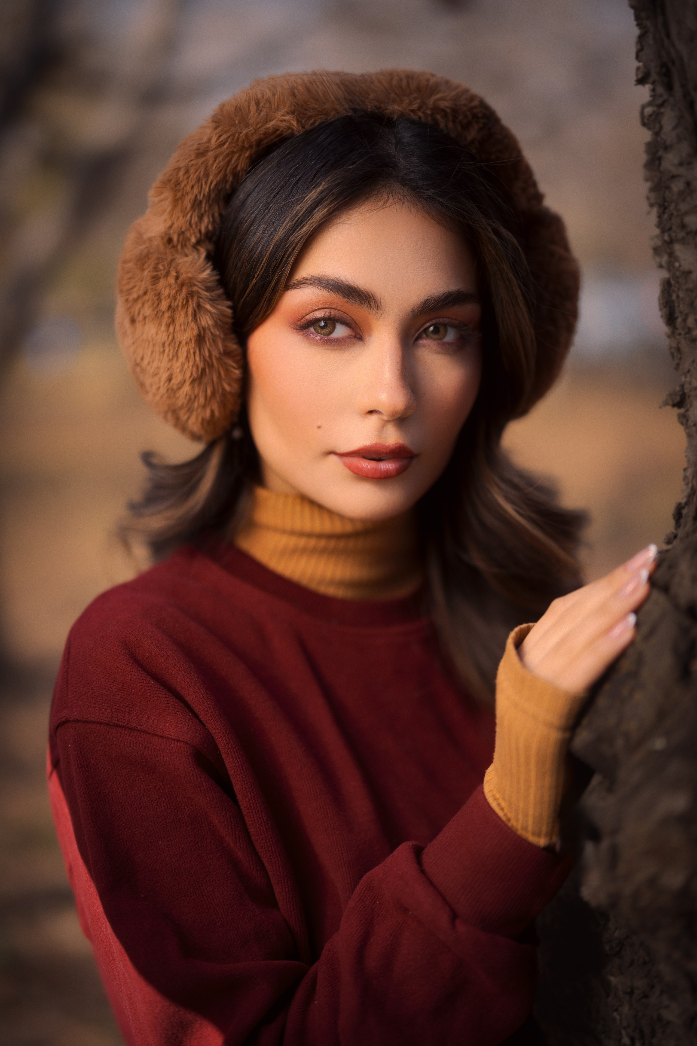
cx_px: 348
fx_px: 1452
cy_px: 523
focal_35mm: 50
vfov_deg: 39.6
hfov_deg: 27.0
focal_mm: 50
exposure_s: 1/2500
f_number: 1.2
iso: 100
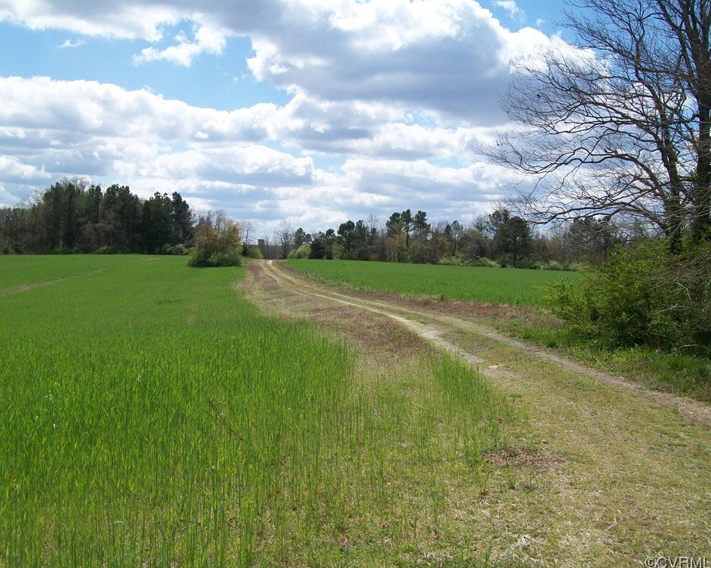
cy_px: 287
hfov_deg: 50.3
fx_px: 757
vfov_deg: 41.1
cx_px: 340
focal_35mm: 36
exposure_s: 1/640
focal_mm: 6.1
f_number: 4.9
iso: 64
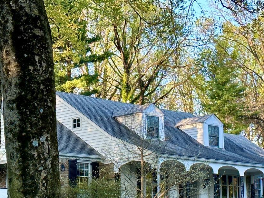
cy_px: 133
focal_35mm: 120
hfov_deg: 16.2
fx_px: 915
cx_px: 231
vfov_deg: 12.3
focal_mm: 6.86
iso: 64
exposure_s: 1/383
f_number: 1.78
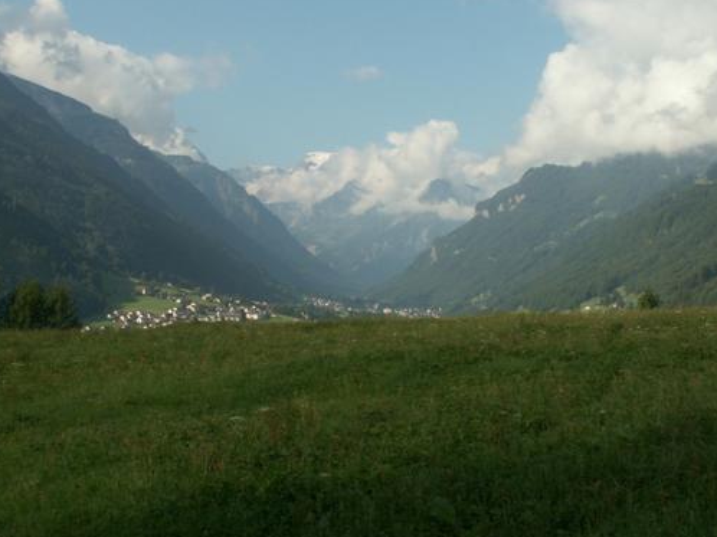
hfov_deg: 35.5
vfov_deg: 27.0
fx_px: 1118
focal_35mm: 54
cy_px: 225
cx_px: 407
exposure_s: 1/160
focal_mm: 6.97
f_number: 7.1
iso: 50
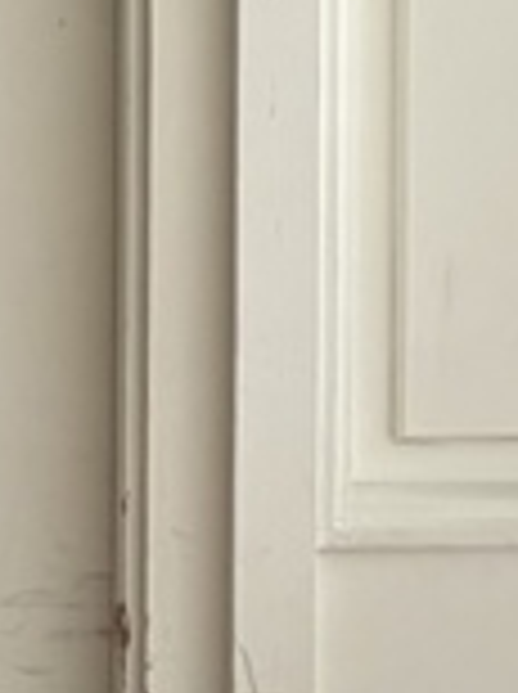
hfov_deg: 8.3
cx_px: -586
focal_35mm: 169
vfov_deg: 10.8
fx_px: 3381
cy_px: -648
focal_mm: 5.96
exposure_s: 1/121
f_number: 1.6
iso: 125
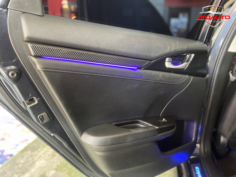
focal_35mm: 26
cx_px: 118
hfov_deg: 67.3
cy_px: 88
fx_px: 177
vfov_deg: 53.1
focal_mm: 4.25
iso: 400
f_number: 1.8
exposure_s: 1/33
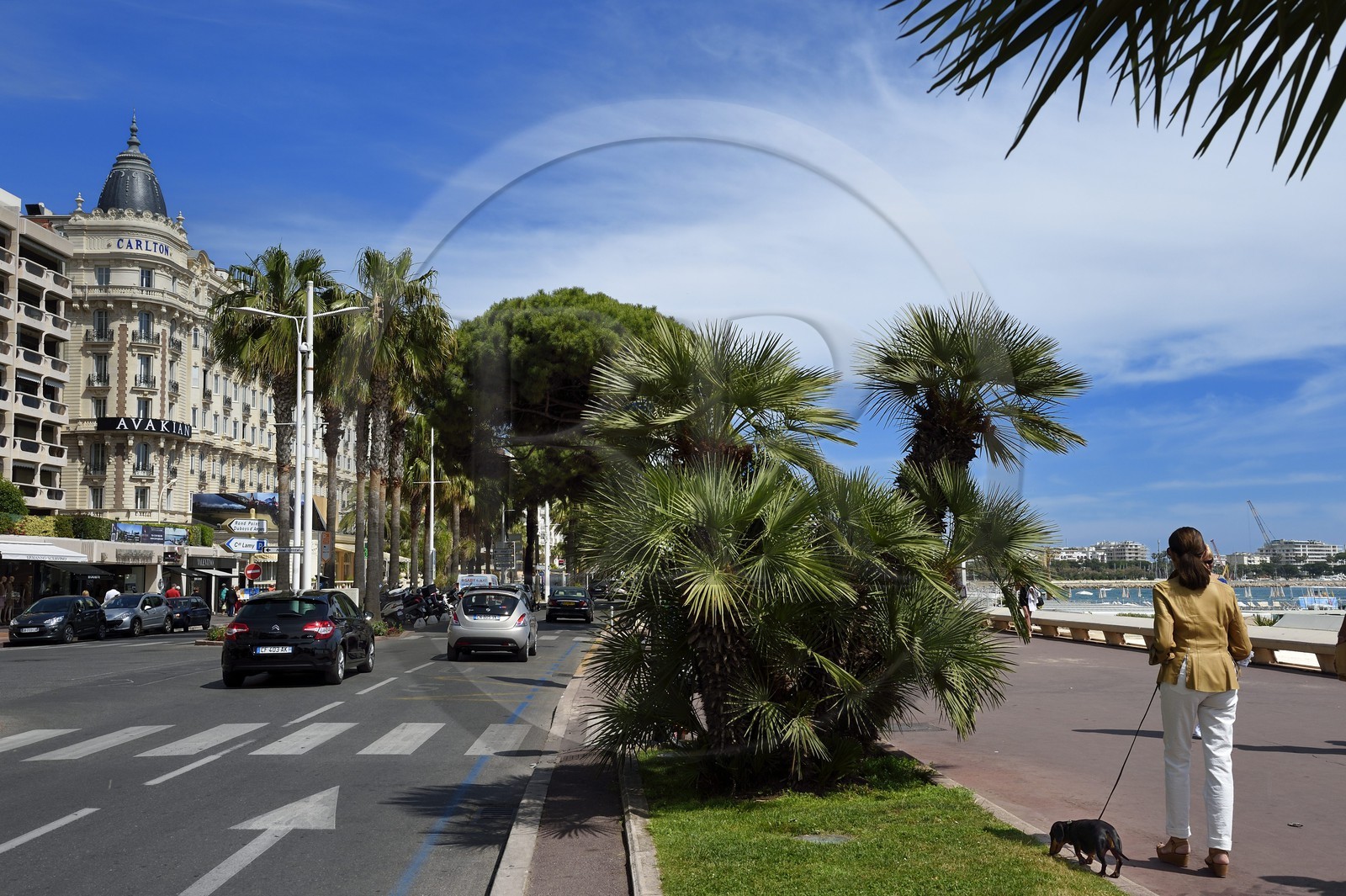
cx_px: 673
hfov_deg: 53.2
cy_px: 448
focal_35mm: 36
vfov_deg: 36.8
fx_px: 1345
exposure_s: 1/320
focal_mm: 36
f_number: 13
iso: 200
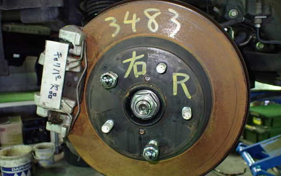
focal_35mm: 34
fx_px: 260
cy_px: 91
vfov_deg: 37.3
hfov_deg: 56.7
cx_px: 137
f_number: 2.3
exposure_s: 1/40
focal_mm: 5.4
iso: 800
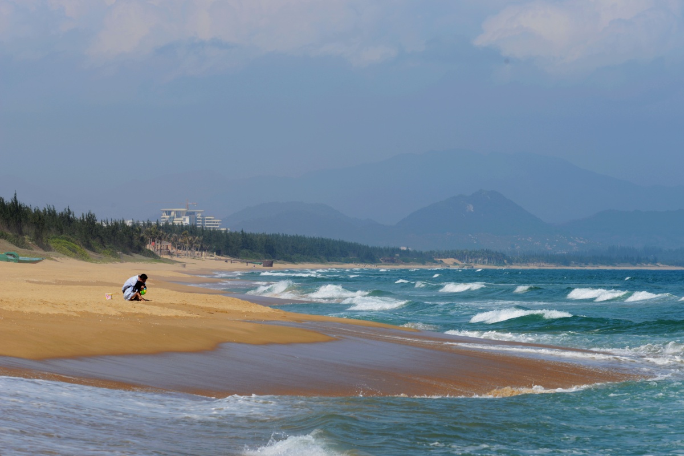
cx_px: 342
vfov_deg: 6.9
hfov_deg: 10.3
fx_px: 3800
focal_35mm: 200
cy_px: 228
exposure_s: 1/320
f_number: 9
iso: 100
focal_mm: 200
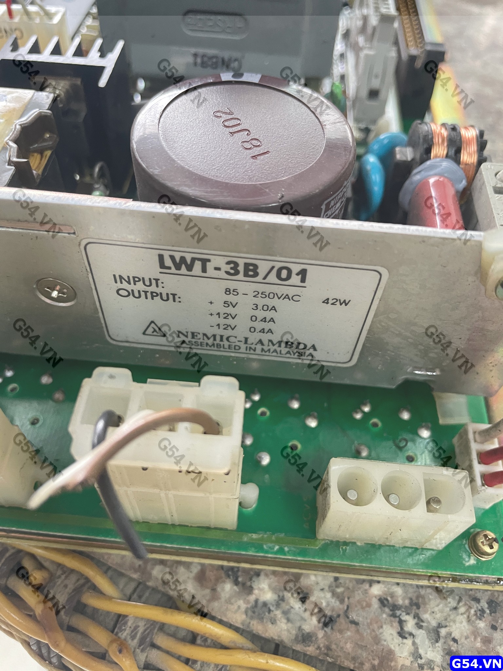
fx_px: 504
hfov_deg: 53.1
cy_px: 336
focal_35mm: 26
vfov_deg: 67.3
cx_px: 252
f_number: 1.6
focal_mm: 4.2
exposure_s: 1/60
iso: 320
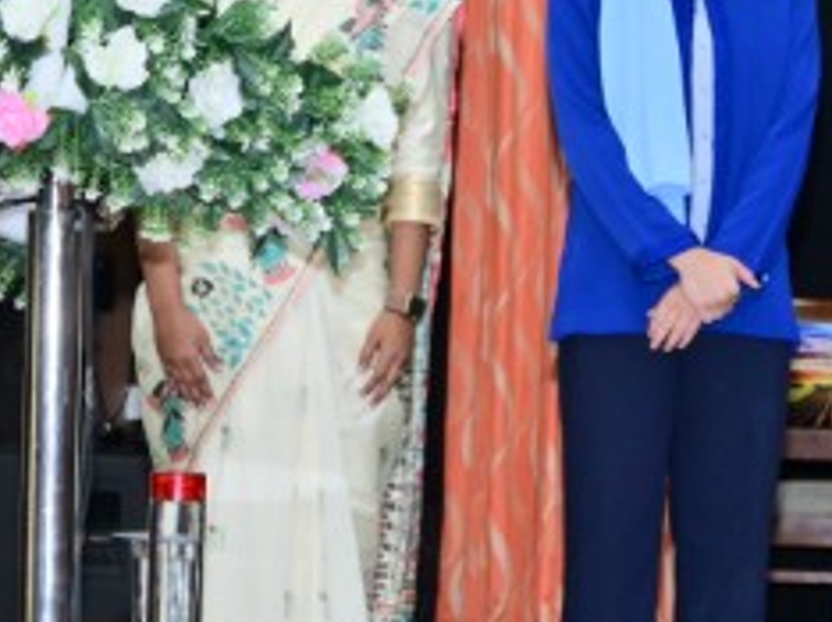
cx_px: 530
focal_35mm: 154
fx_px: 3698
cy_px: 306
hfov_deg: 12.8
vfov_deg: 9.6
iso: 2000
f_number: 5
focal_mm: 52
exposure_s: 1/100
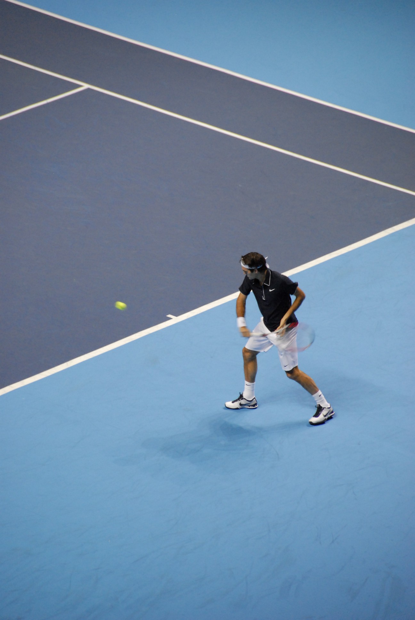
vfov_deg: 6.9
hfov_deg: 4.6
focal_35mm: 300
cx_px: 208
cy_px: 310
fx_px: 5172
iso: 1000
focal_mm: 200
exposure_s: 1/160
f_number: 5.6
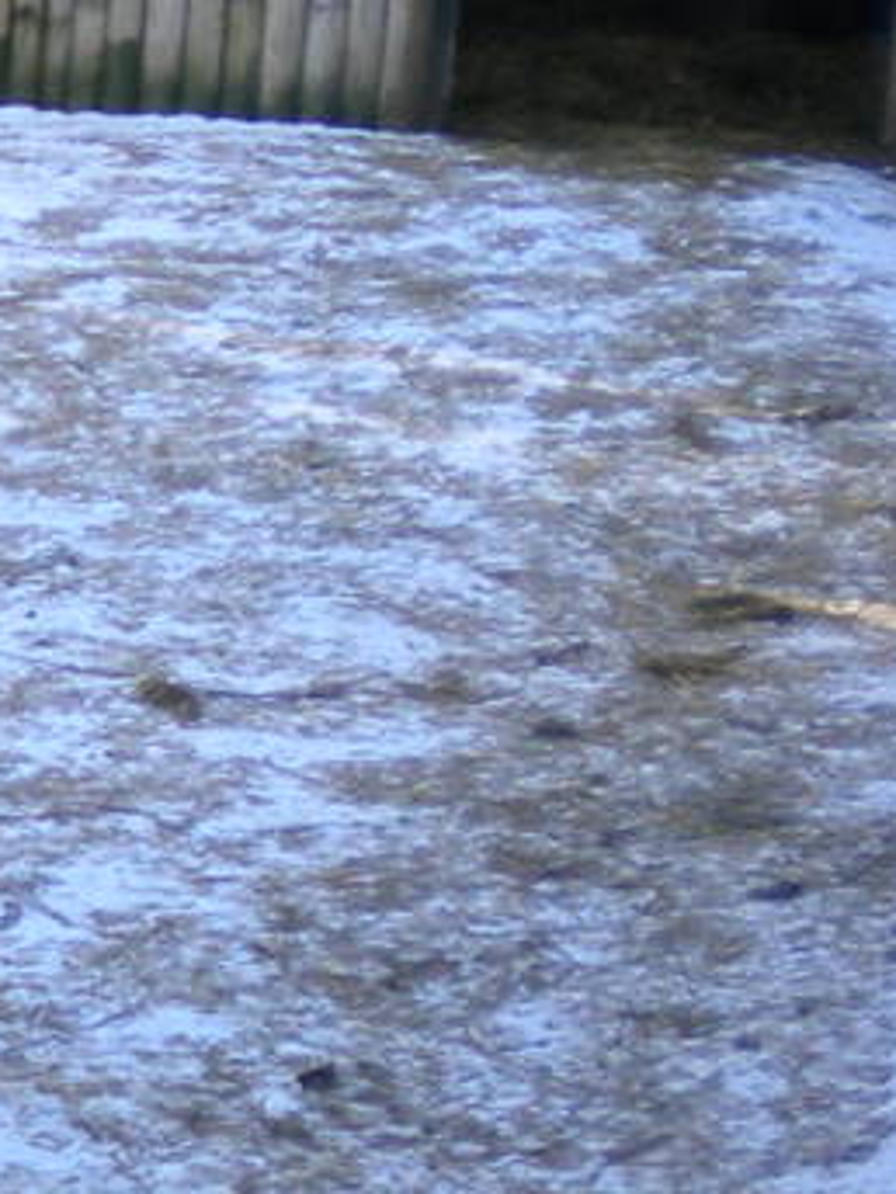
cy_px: 1111
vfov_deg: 12.0
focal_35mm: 163
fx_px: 5625
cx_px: -1254
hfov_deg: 8.4
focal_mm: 6.3
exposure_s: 1/66.7
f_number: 3.1
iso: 80
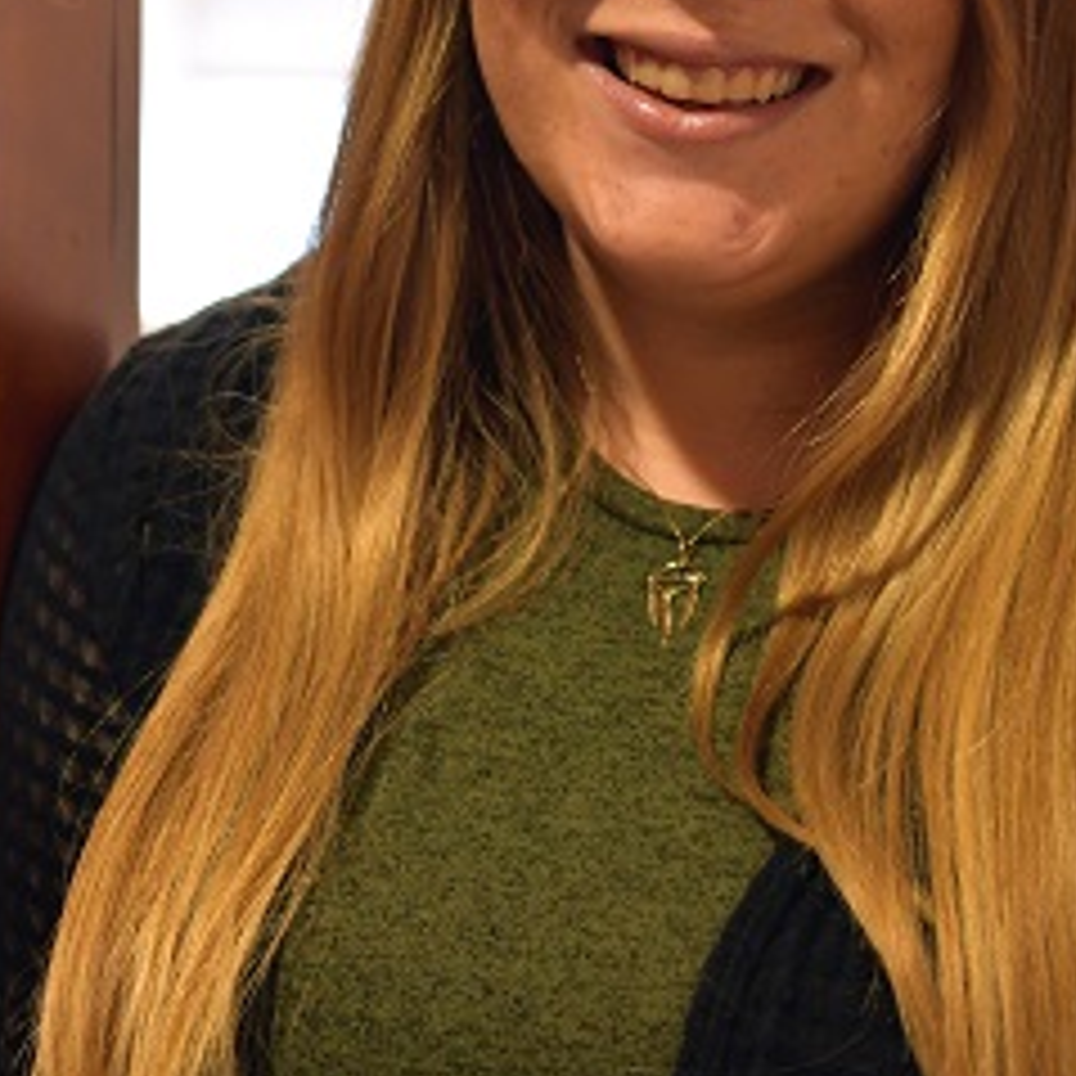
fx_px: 4501
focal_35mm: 128
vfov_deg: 13.6
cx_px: 356
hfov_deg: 13.6
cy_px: 261
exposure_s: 1/125
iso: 1100
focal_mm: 40
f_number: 2.8
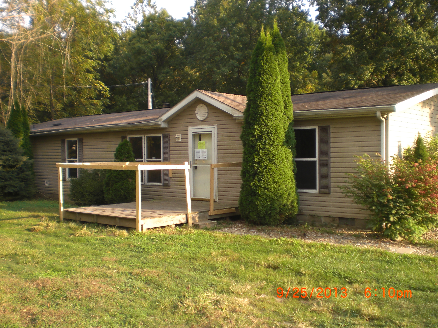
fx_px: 481
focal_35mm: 38
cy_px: 164
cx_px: 219
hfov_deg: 49.0
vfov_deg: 37.7
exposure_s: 1/125
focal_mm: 6.3
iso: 50
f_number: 3.1
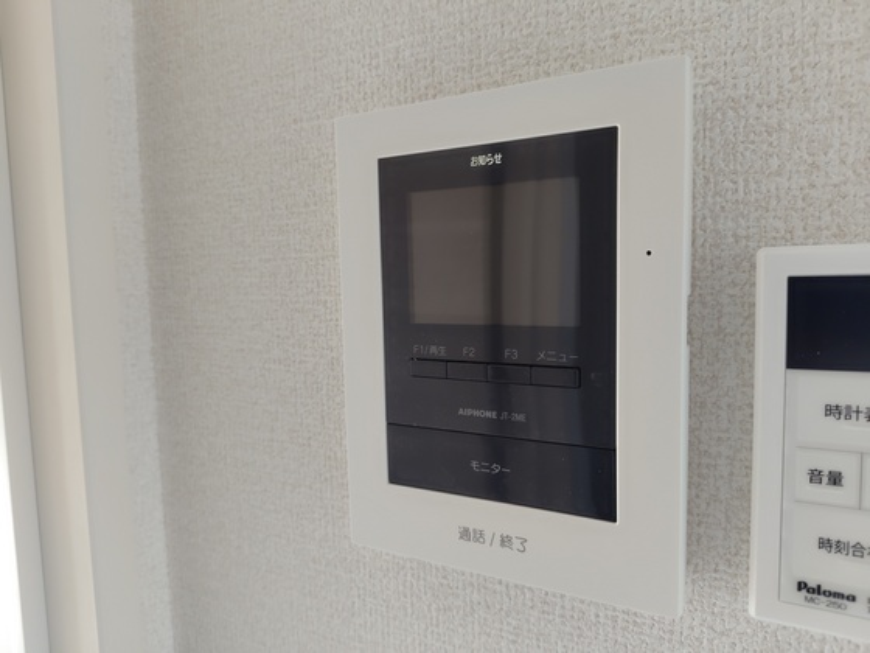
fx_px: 578
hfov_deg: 73.9
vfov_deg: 58.9
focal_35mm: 23
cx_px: 435
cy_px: 326
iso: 307
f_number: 1.9
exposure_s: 1/60
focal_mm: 5.6
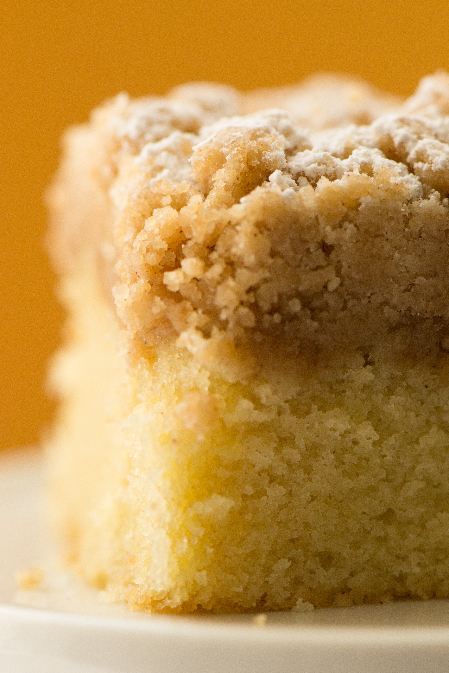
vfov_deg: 13.0
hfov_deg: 8.7
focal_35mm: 158
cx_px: 224
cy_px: 336
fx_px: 2946
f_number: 7.1
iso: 1600
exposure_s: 1/500
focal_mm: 105
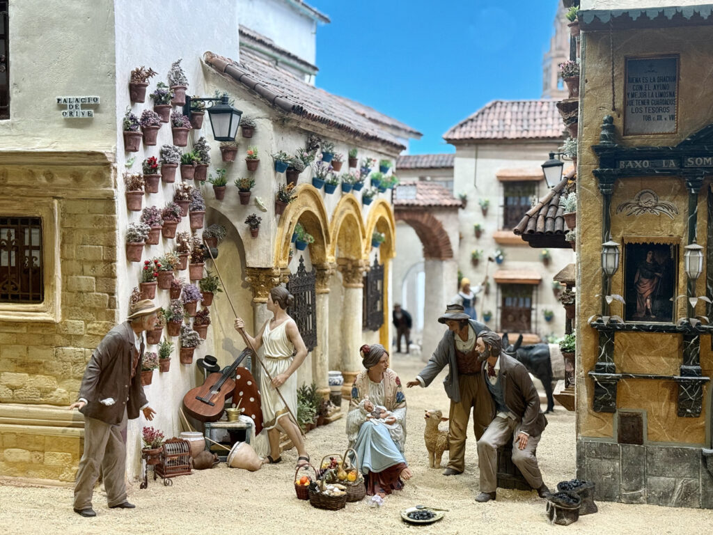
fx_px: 989
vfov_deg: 30.3
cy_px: 268
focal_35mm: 48
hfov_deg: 39.7
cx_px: 356
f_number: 1.78
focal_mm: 6.76
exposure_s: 1/52
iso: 200
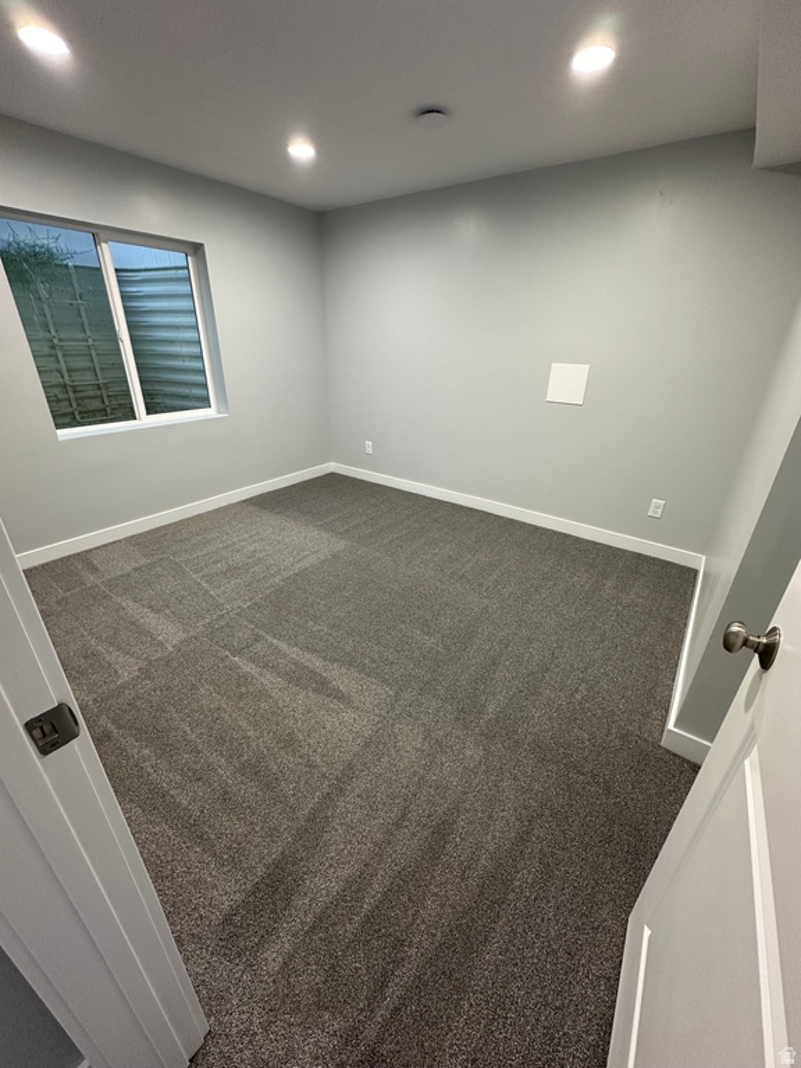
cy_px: 534
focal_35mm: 14
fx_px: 432
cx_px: 400
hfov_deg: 85.7
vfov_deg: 102.1
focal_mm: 2.22
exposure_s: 1/60
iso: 160
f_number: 2.2
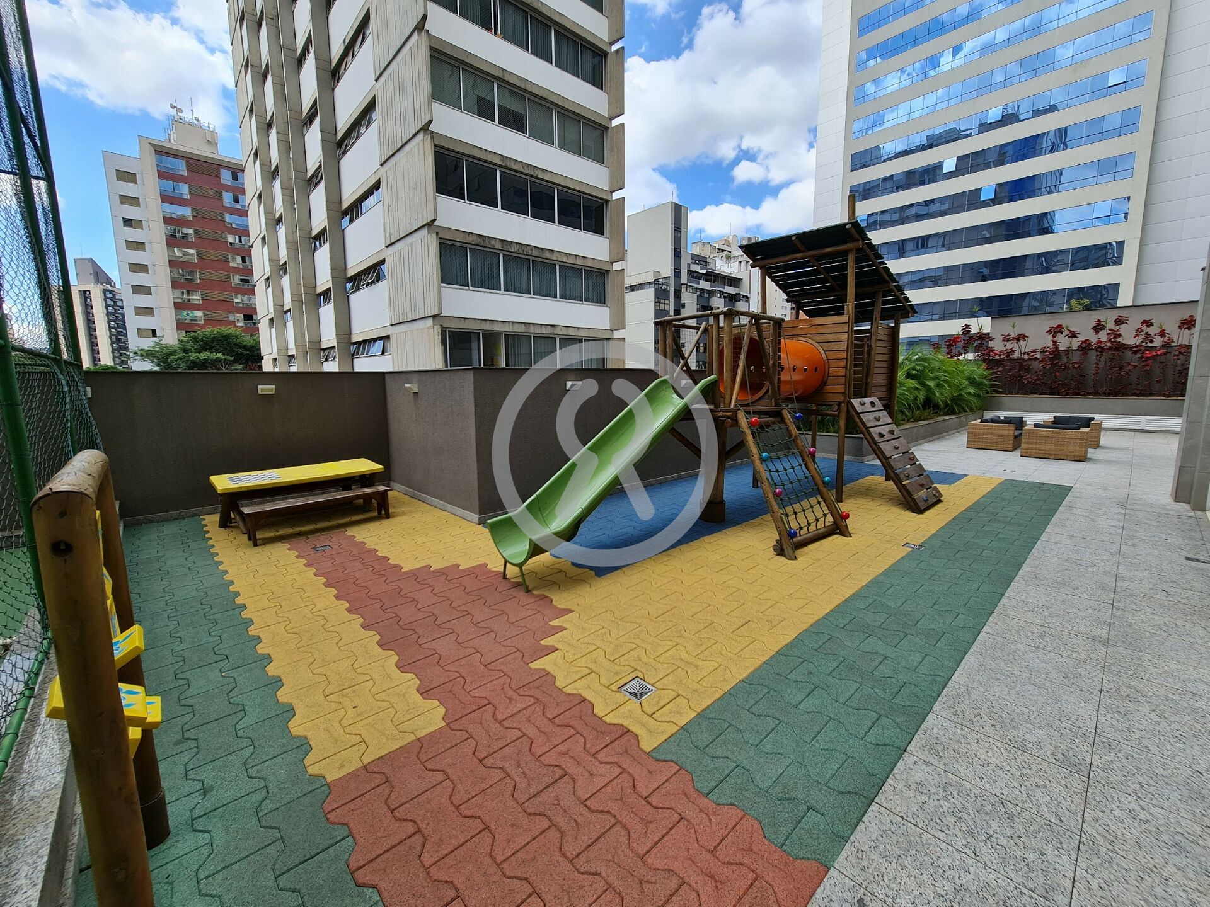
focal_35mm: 13
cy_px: 454
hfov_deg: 106.2
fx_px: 454
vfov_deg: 89.9
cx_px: 605
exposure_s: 1/916
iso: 64
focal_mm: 2.2
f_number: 2.2
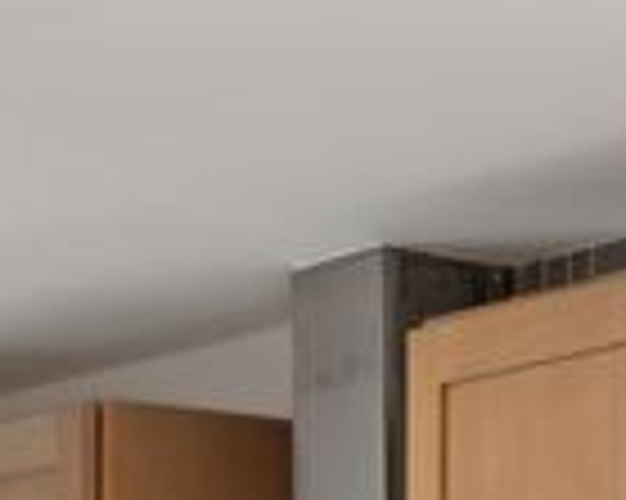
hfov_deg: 7.2
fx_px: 4480
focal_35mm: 242
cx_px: 1761
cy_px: 1200
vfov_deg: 6.1
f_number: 5.6
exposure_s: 1/40
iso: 320
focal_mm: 35
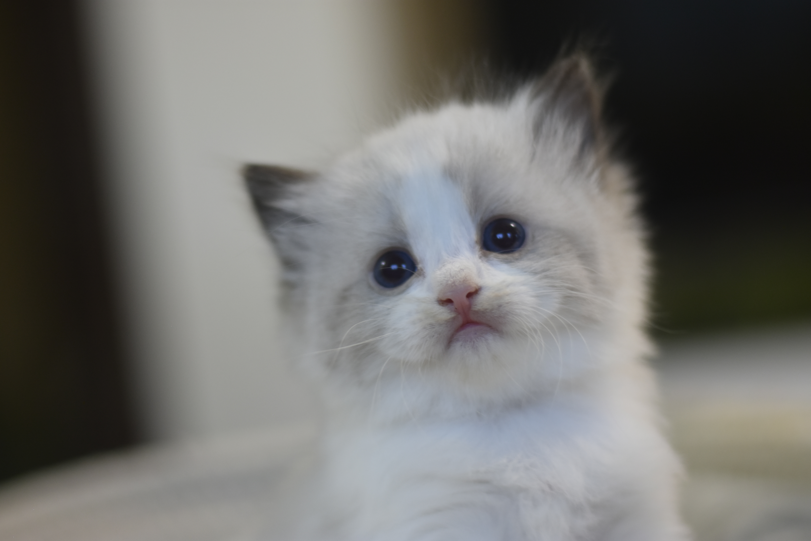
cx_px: 406
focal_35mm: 75
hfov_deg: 27.0
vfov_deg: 18.2
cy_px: 270
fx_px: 1689
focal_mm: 50
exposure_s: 1/50
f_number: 2
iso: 640
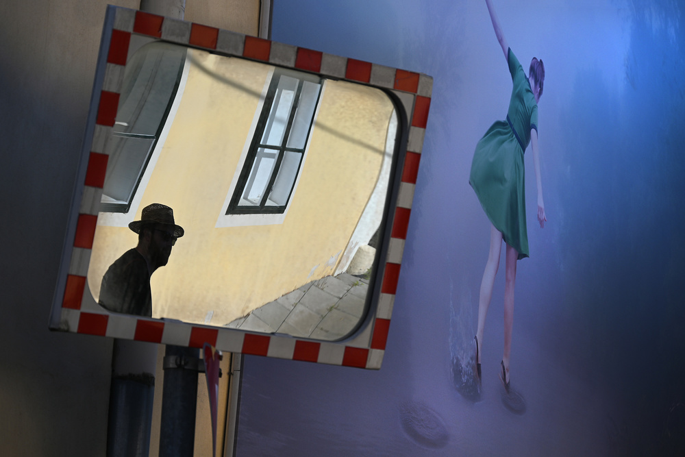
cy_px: 228
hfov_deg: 17.1
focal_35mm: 120
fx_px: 2284
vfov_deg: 11.4
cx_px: 342
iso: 100
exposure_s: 1/640
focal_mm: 120
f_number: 6.3
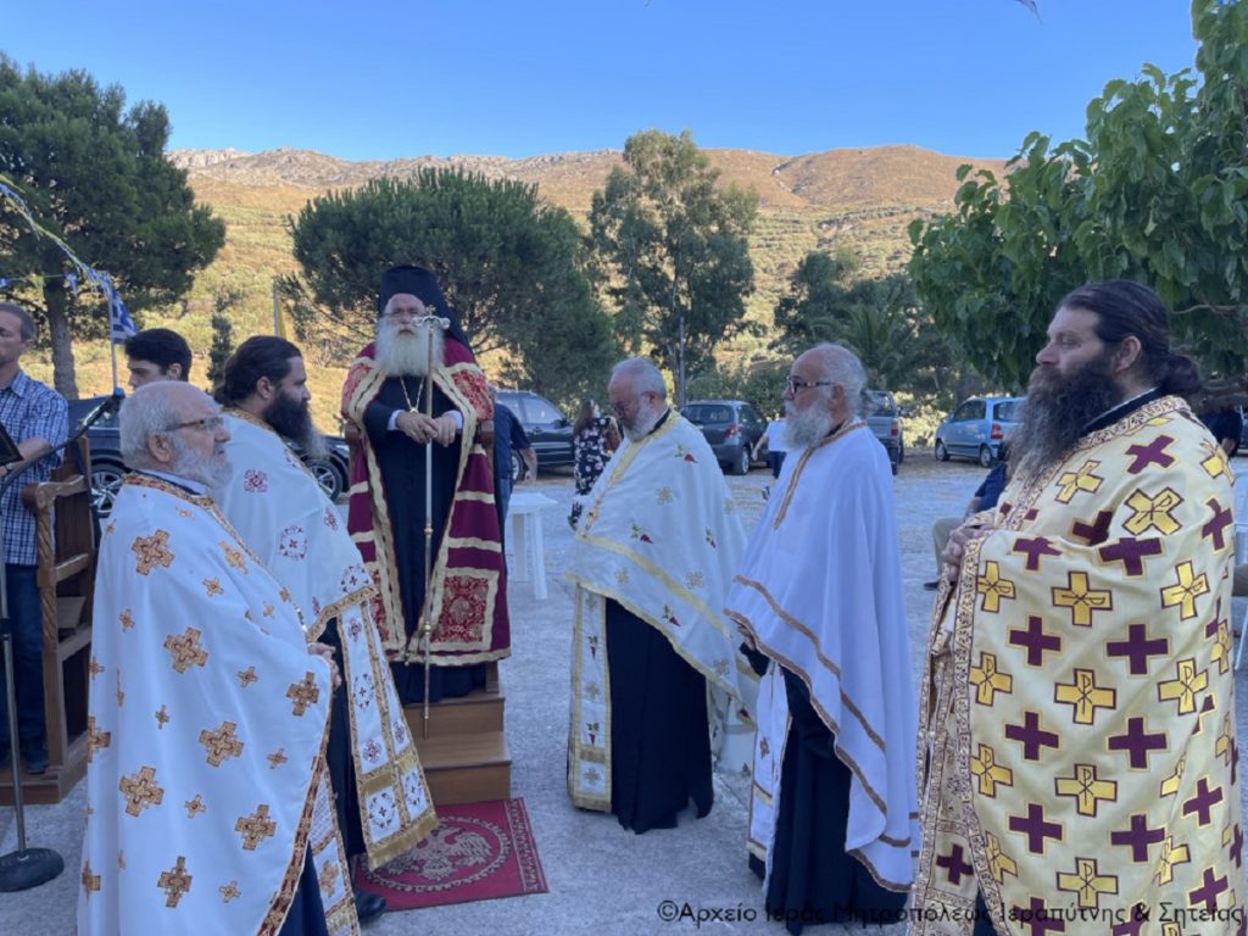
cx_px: 624
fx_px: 937
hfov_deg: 67.3
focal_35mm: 26
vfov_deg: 53.1
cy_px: 468
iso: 32
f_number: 1.6
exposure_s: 1/359
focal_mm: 5.1
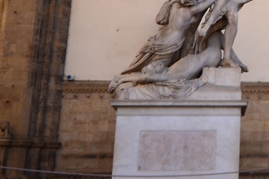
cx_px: 365
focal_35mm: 117
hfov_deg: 16.4
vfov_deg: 11.2
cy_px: -98
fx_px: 874
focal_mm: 20
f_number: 5.6
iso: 100
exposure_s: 1/40
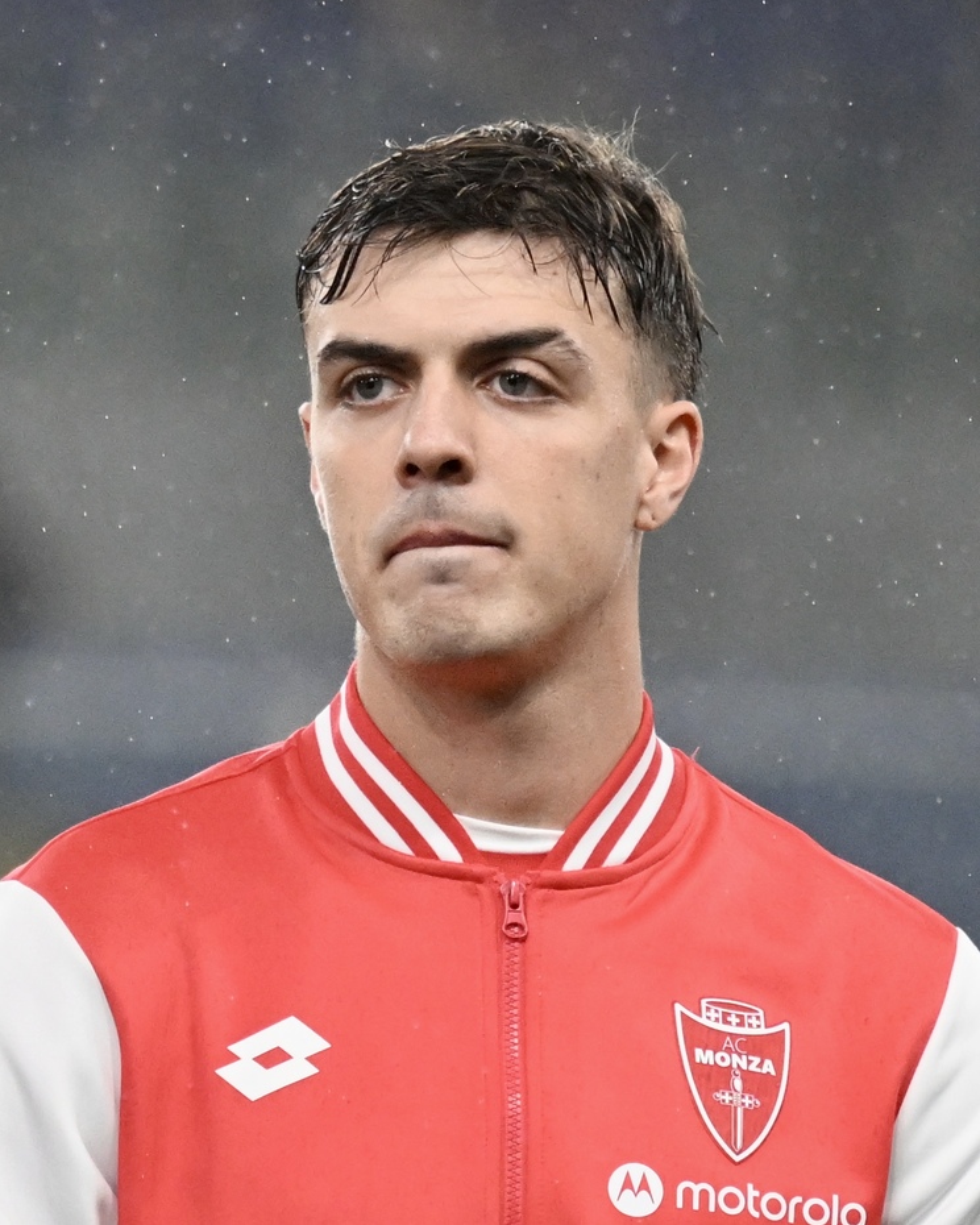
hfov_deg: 4.6
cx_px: 448
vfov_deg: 5.7
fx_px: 12291
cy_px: 612
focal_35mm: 339
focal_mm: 160
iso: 2500
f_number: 2.8
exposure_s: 1/2000
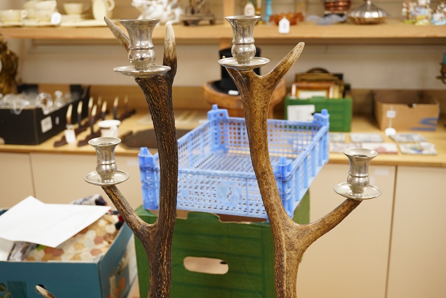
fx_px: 557
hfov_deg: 43.6
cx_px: 223
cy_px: 149
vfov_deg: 29.9
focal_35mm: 45
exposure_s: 1/160
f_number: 7.1
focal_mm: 30
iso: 2500
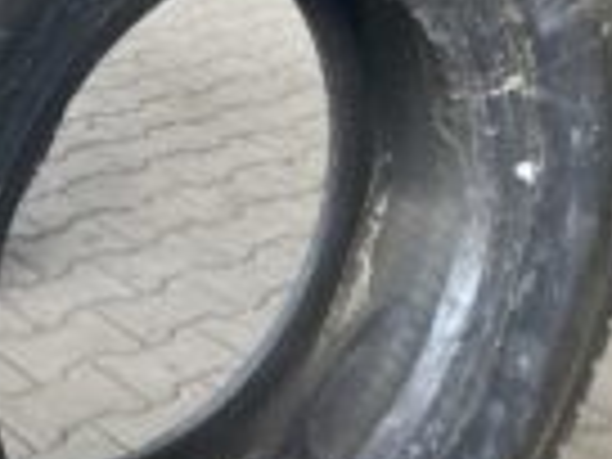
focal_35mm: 82
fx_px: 1450
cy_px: 245
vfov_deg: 18.0
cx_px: 171
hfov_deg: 23.6
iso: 80
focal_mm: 4.25
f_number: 1.8
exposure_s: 1/100
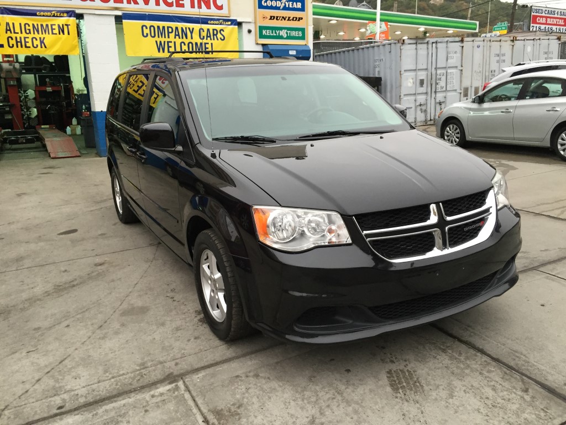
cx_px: 283
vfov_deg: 48.2
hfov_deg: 61.7
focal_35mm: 29
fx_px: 474
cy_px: 212
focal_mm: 4.15
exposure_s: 1/30
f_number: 2.2
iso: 50
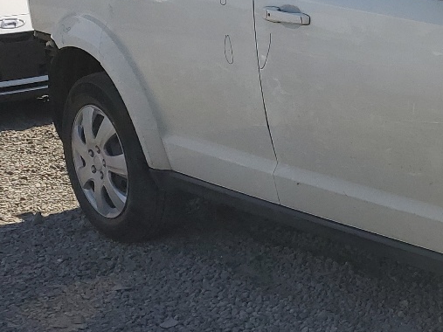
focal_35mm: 82
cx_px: 594
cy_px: 137
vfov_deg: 18.0
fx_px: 1049
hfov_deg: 21.3
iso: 50
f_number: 1.5
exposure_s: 1/5000
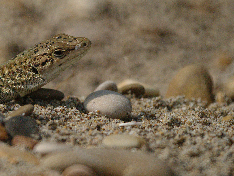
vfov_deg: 1.2
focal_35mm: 1209
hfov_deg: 1.6
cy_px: 58
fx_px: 8173
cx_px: 59
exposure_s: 1/2000
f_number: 8
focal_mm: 500
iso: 640
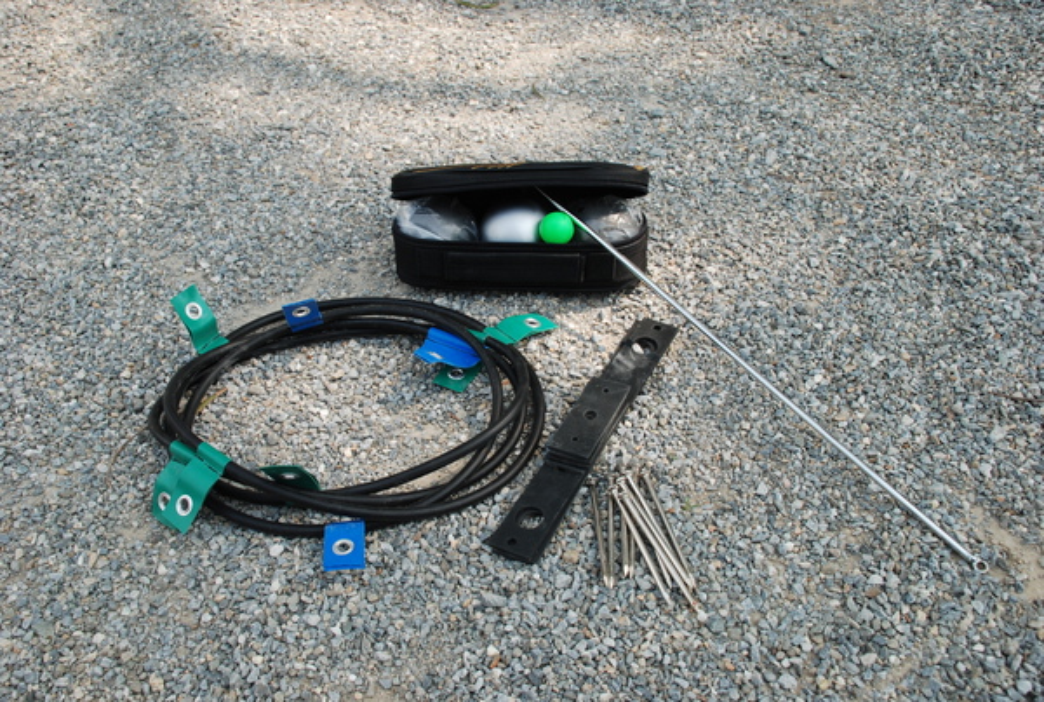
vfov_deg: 37.1
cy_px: 351
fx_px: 1046
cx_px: 522
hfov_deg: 53.0
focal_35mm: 36
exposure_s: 1/250
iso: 250
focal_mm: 24
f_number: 8
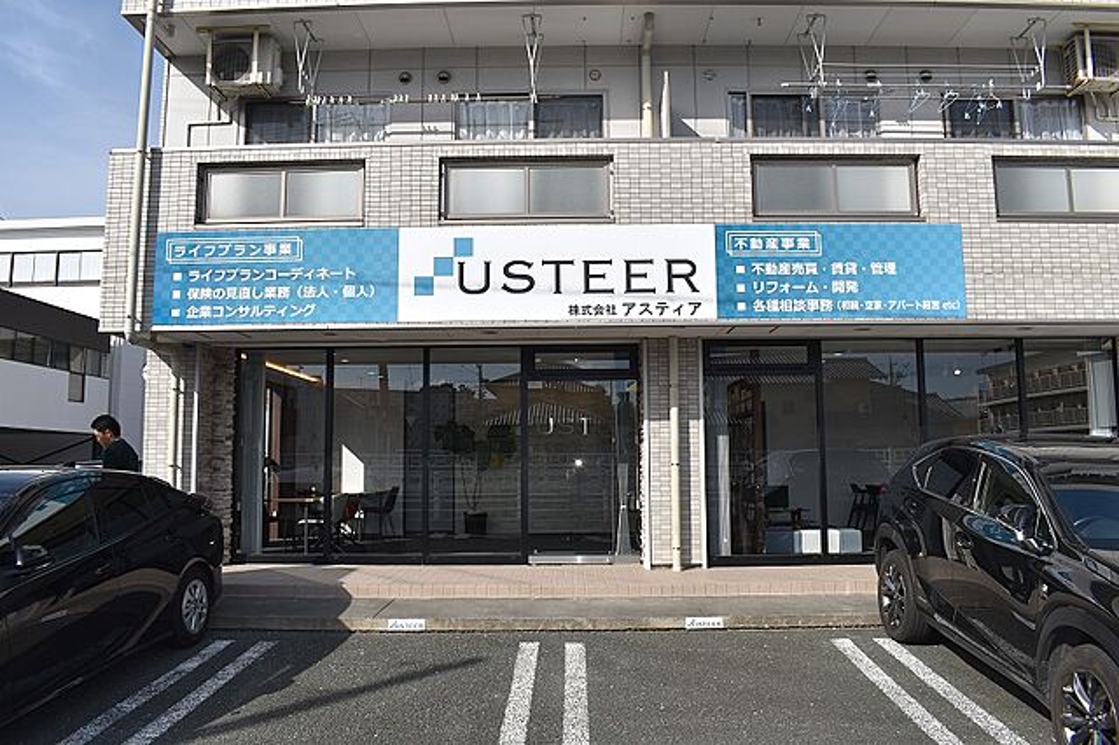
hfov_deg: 67.4
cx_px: 560
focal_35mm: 27
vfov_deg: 47.9
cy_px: 372
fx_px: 839
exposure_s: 1/200
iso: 100
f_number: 11
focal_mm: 18
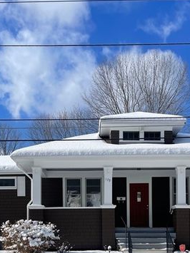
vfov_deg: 37.6
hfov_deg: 30.9
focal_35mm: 47
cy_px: 231
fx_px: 344
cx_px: 94
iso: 32
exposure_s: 1/5618
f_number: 1.6
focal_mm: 5.1
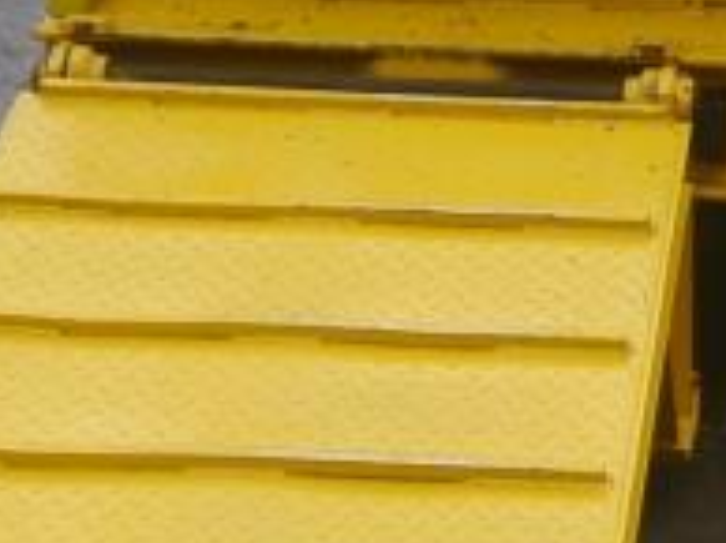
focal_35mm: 169
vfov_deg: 8.8
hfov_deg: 11.3
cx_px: 1033
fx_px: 3540
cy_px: 251
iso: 500
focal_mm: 16
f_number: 3.8
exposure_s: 1/125
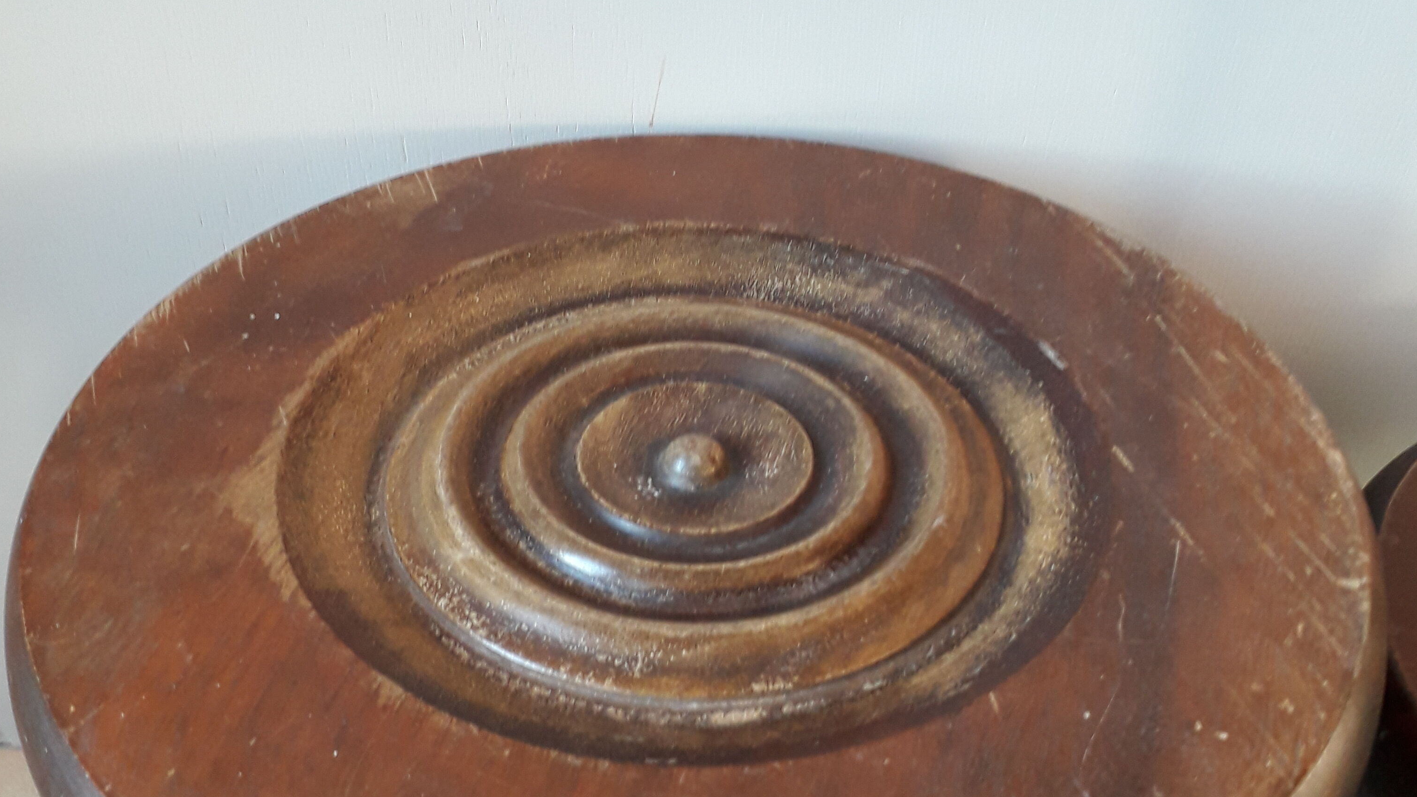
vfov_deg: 29.6
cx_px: 709
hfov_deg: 50.5
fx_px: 1503
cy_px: 479
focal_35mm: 40
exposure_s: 1/50
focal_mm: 3.6
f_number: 1.9
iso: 125
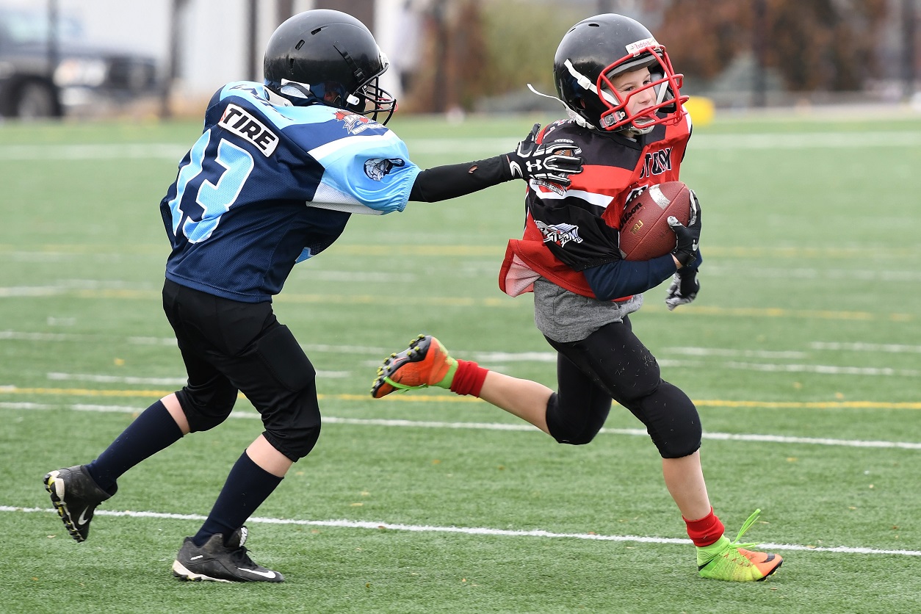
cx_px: 460
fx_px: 7099
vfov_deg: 5.0
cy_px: 307
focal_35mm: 278
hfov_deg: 7.4
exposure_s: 1/1000
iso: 450
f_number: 3.5
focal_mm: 185
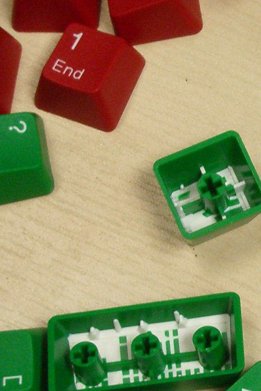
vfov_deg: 11.7
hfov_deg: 7.7
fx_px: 1893
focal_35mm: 174
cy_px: 356
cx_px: 441
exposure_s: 1/30
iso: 200
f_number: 3.5
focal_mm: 10.2
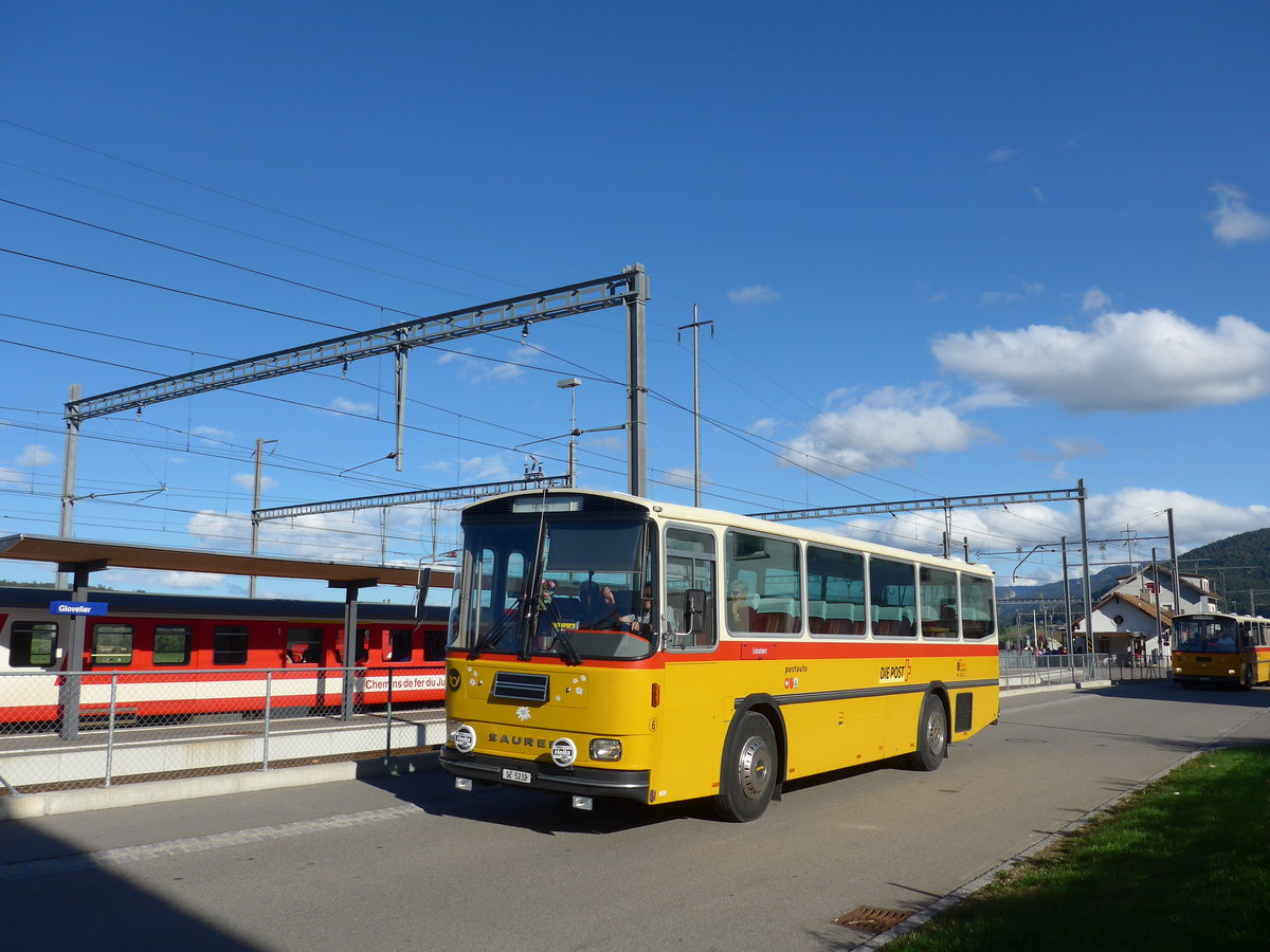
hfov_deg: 61.7
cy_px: 476
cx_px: 635
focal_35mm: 29
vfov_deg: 48.2
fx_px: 1064
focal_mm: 6
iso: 80
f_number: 3.2
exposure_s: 1/2000
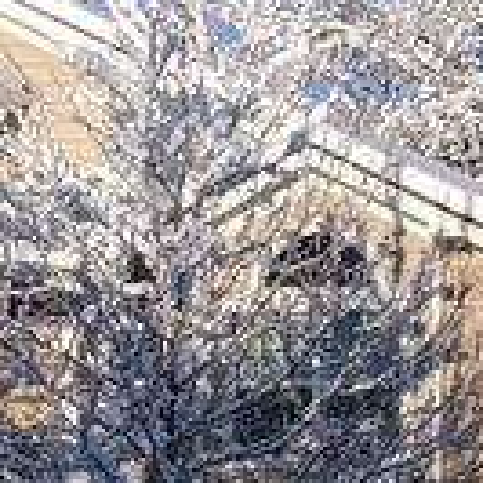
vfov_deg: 9.5
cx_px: 287
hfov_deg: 9.5
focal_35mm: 184
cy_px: 316
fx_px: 2905
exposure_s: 1/3906
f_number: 1.8
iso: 50
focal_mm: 4.44
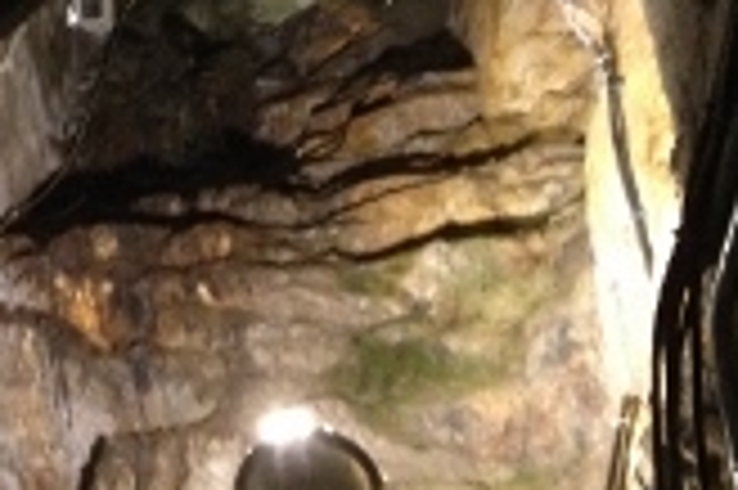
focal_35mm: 111
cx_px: -198
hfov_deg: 17.4
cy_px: -47
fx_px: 2273
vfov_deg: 12.1
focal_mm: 4.28
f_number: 2.4
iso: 320
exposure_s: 1/20
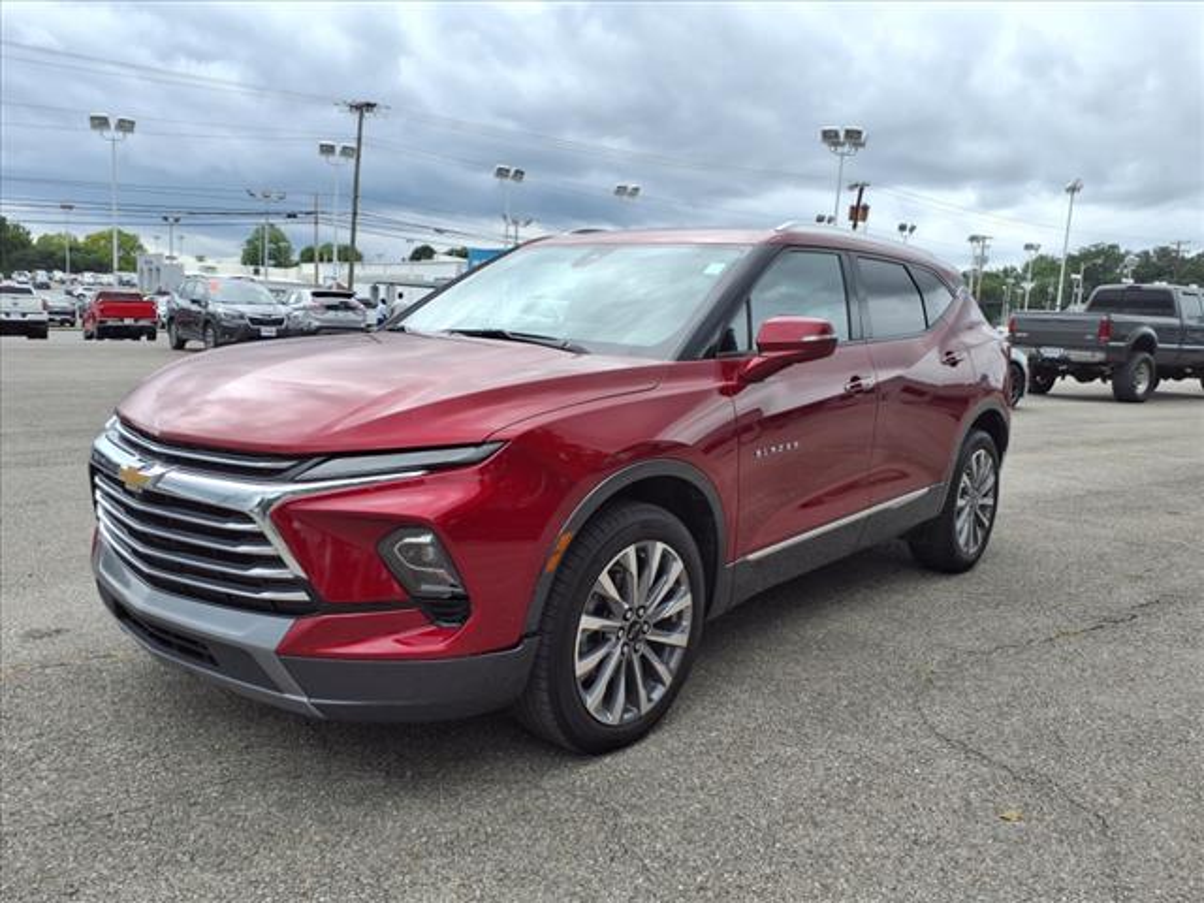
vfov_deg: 51.4
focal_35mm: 27
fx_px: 939
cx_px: 602
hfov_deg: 65.3
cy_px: 452
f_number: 1.9
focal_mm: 3.58
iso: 40
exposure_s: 1/476
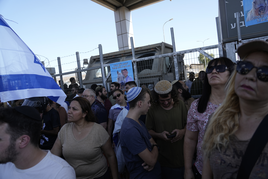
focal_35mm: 24
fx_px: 179
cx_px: 134
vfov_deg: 53.1
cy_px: 90
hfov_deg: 73.7
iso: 160
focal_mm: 24
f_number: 4
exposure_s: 1/500
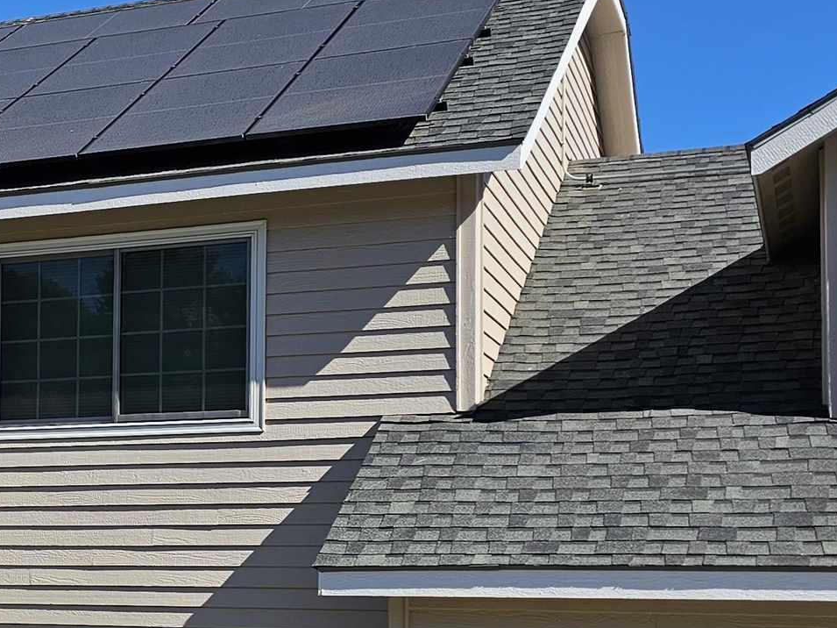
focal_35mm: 74
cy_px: 482
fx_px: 1789
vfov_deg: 19.7
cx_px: -62
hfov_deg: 24.7
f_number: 1.7
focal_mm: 6.3
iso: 10
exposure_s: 1/942
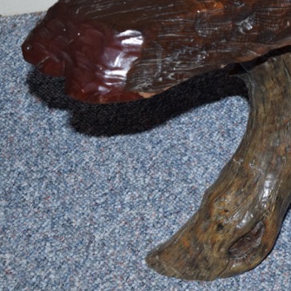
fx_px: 1273
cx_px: 259
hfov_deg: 12.9
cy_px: 139
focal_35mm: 134
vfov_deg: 13.0
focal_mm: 55
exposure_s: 1/125
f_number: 5.6
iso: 800
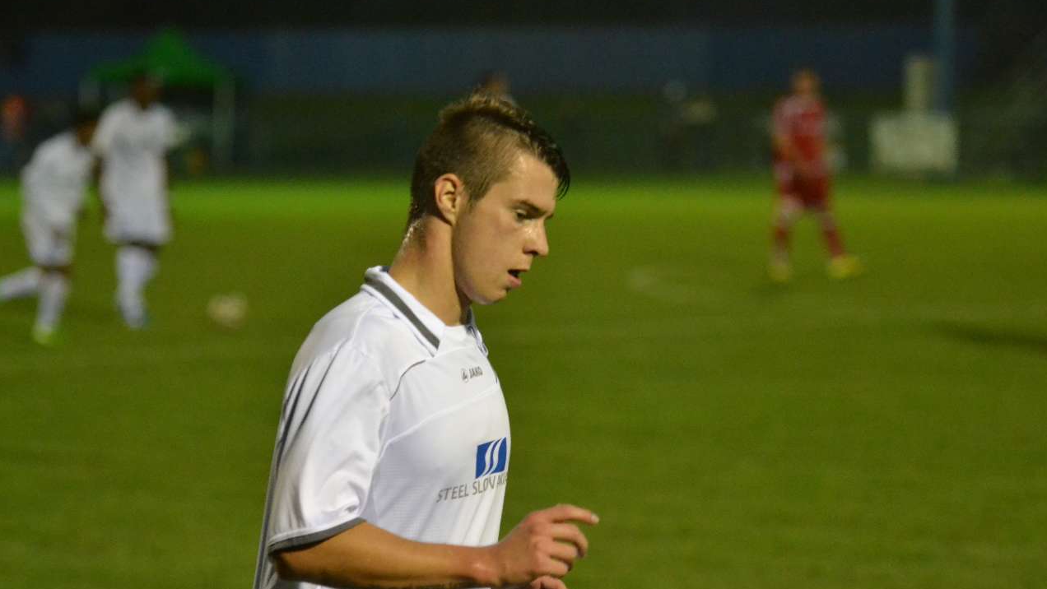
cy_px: 340
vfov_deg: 6.9
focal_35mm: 177
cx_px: 525
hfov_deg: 12.2
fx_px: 4915
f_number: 2.8
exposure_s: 1/640
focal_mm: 112
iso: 3200
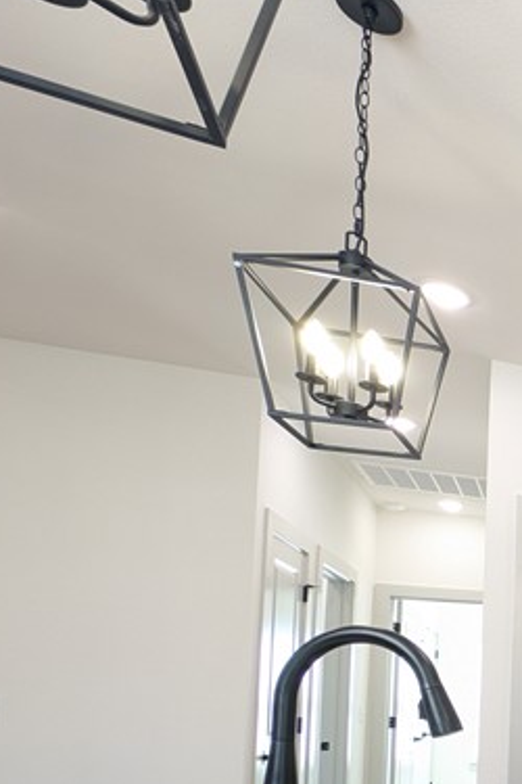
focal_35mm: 34
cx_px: 974
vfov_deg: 50.7
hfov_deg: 21.4
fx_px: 739
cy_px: 677
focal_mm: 2.23
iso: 43
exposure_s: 1/20
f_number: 1.95
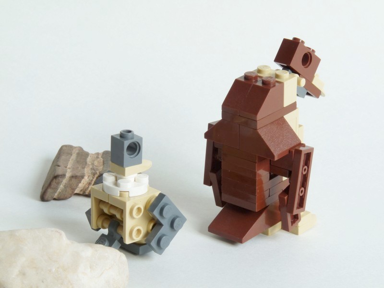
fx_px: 1431
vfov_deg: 11.5
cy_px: 144
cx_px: 192
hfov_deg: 15.3
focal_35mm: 129
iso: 100
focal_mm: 23
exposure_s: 1/8
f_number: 8
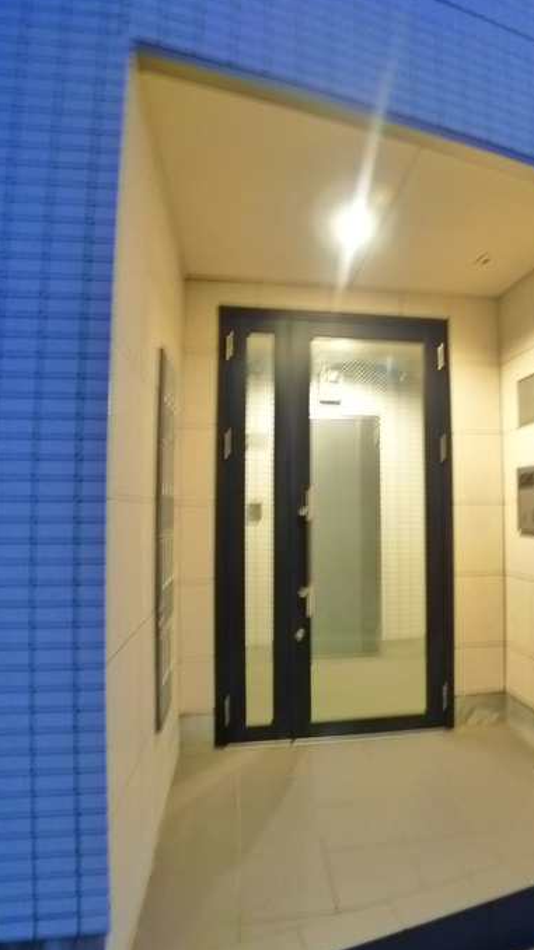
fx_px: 680
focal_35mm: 27
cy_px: 481
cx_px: 340
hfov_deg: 42.5
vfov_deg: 69.9
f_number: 2
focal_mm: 5.1
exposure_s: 1/2.5
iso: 400
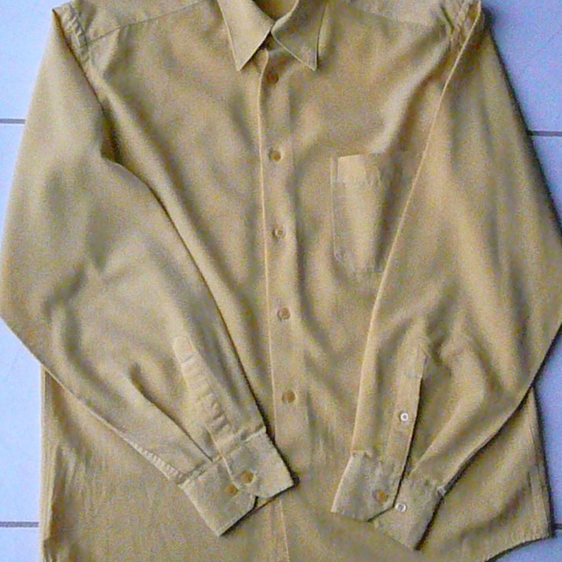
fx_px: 1047
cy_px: 257
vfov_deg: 30.0
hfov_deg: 30.0
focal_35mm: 57
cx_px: 281
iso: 3200
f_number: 3.5
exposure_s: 1/1000
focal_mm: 7.5
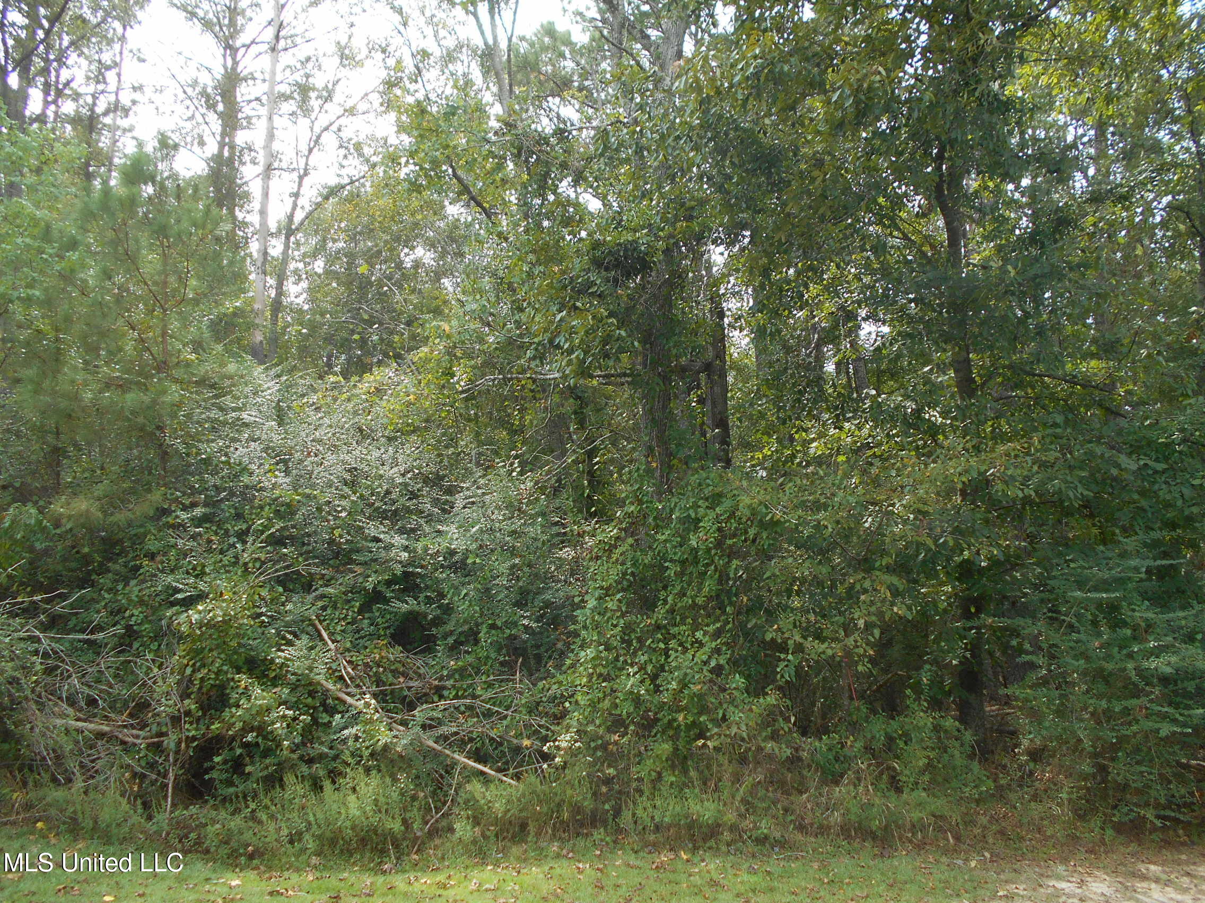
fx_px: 905
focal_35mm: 26
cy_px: 452
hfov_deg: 67.3
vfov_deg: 53.1
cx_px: 602
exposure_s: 1/160
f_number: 3.2
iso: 80
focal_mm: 4.6
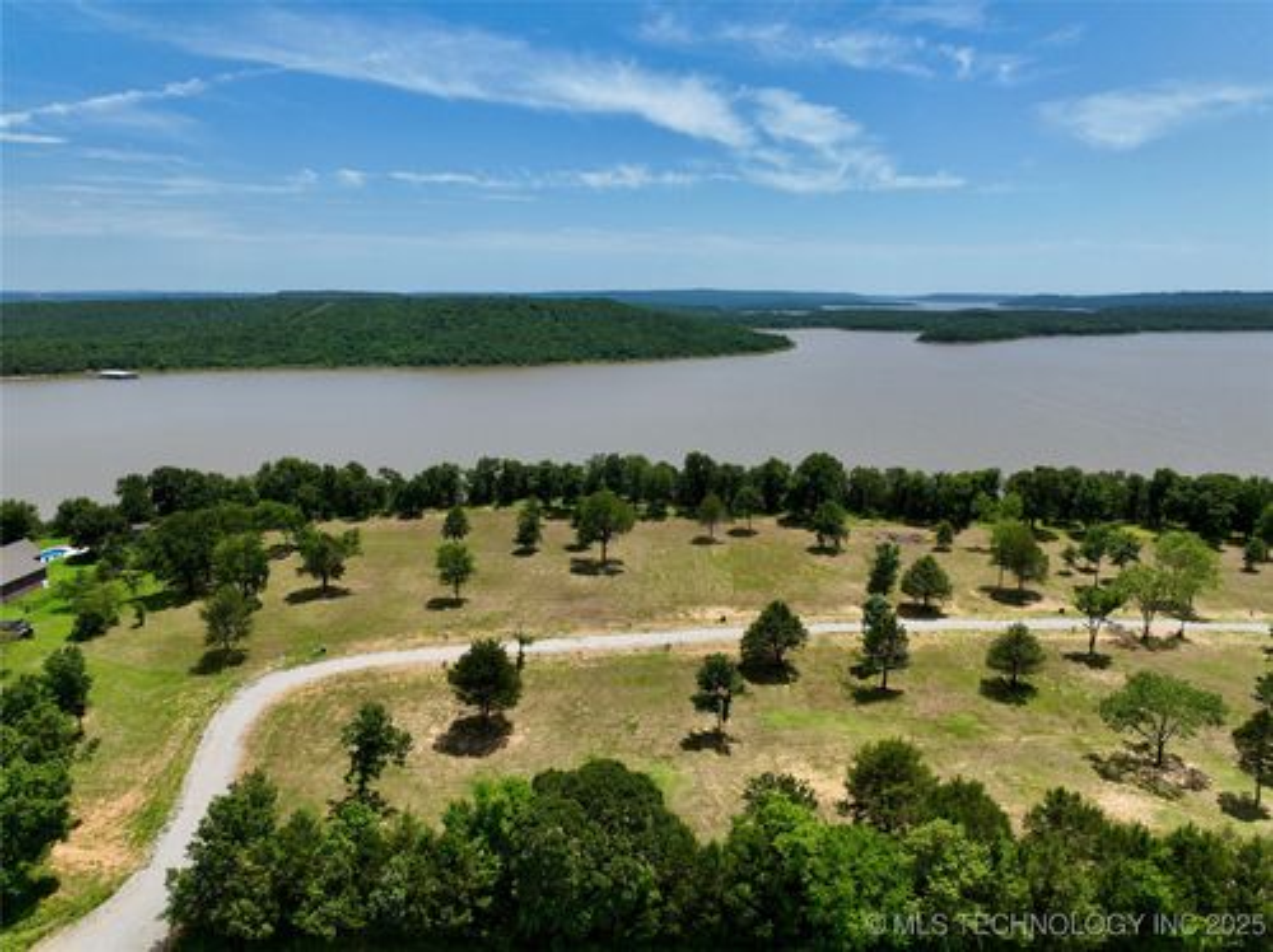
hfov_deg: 71.6
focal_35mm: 24
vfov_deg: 56.7
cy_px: 476
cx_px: 636
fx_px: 882
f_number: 2.8
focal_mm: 12.29
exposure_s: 1/2000
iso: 100
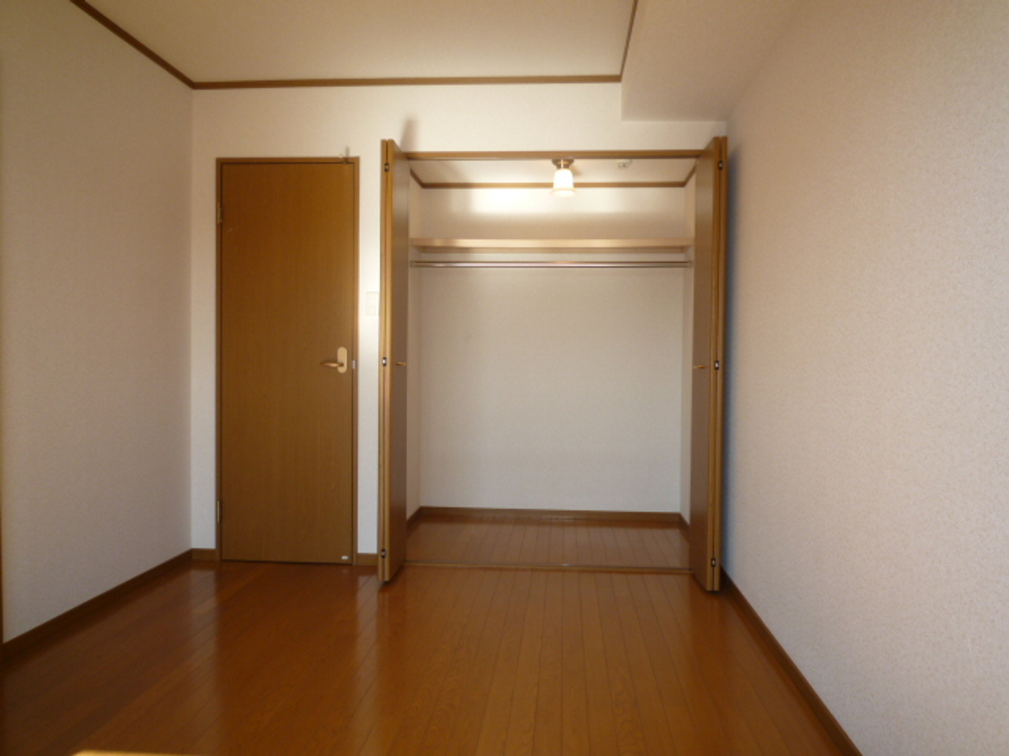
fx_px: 729
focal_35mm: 25
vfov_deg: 54.9
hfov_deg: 69.4
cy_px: 378
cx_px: 504
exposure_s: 1/160
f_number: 2.8
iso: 100
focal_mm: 4.4
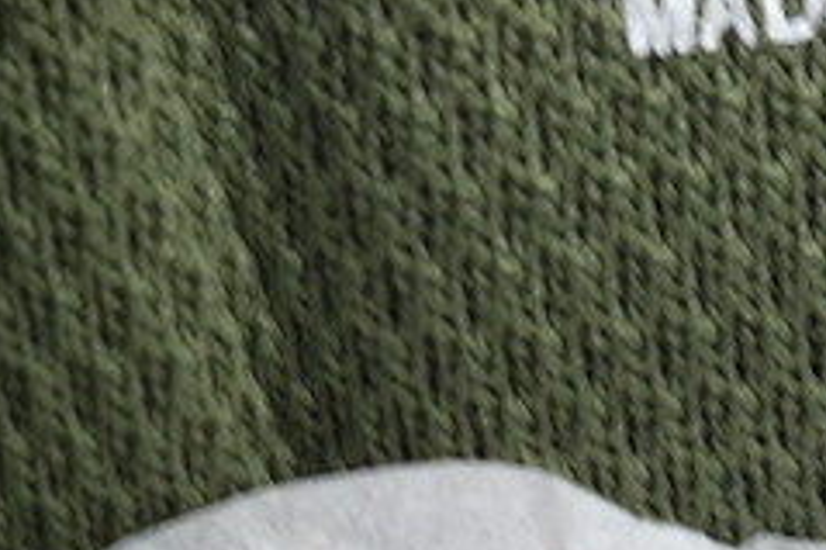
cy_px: -235
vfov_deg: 2.5
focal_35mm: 542
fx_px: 12427
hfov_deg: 3.8
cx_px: 1137
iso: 800
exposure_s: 1/100
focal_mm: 120
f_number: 13
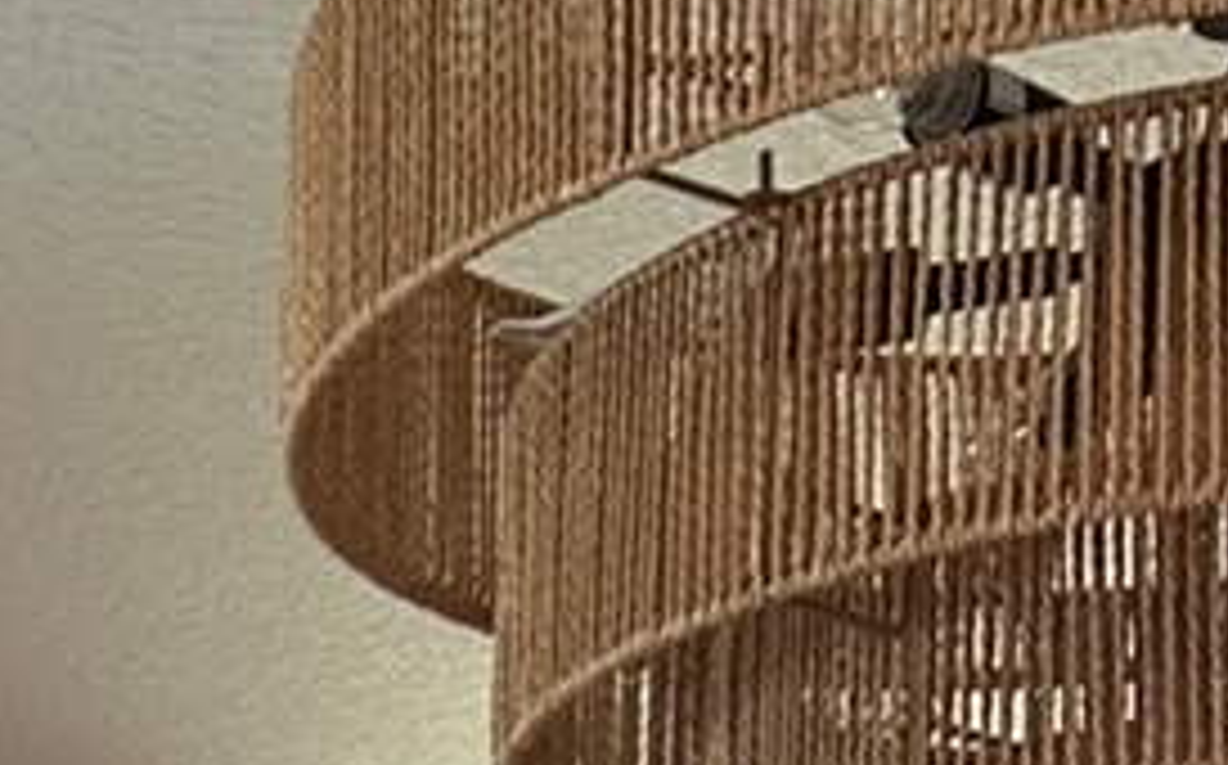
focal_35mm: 191
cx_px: -1264
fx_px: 6386
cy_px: 3024
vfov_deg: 5.9
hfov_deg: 10.1
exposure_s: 1/120
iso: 125
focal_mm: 6.86
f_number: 1.78
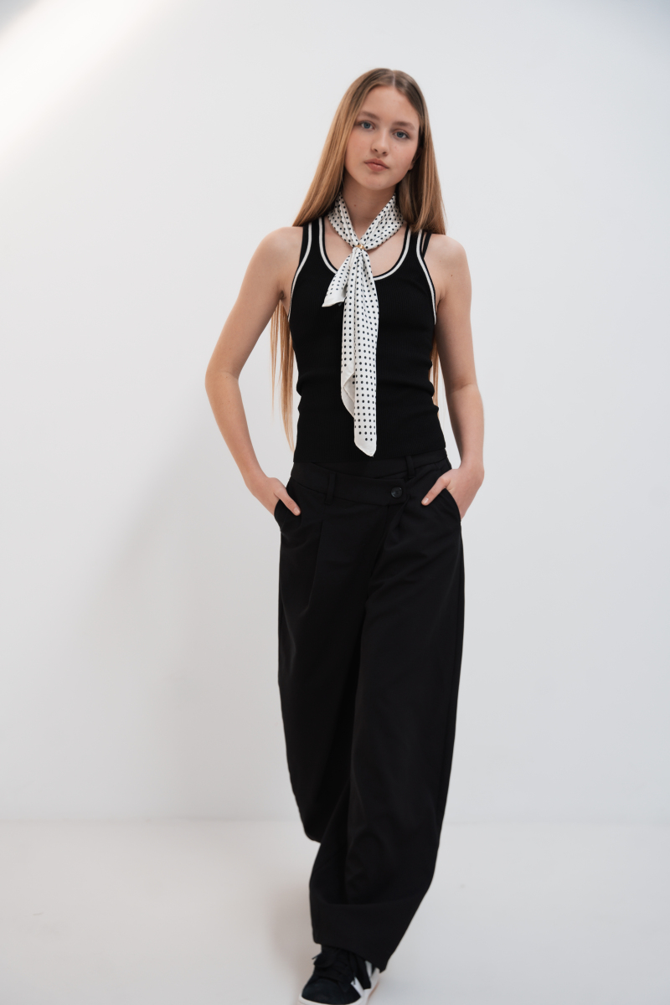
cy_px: 502
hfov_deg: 30.3
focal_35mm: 44
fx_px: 1237
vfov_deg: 44.2
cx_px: 335
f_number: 4
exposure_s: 1/200
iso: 125
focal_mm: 44.3
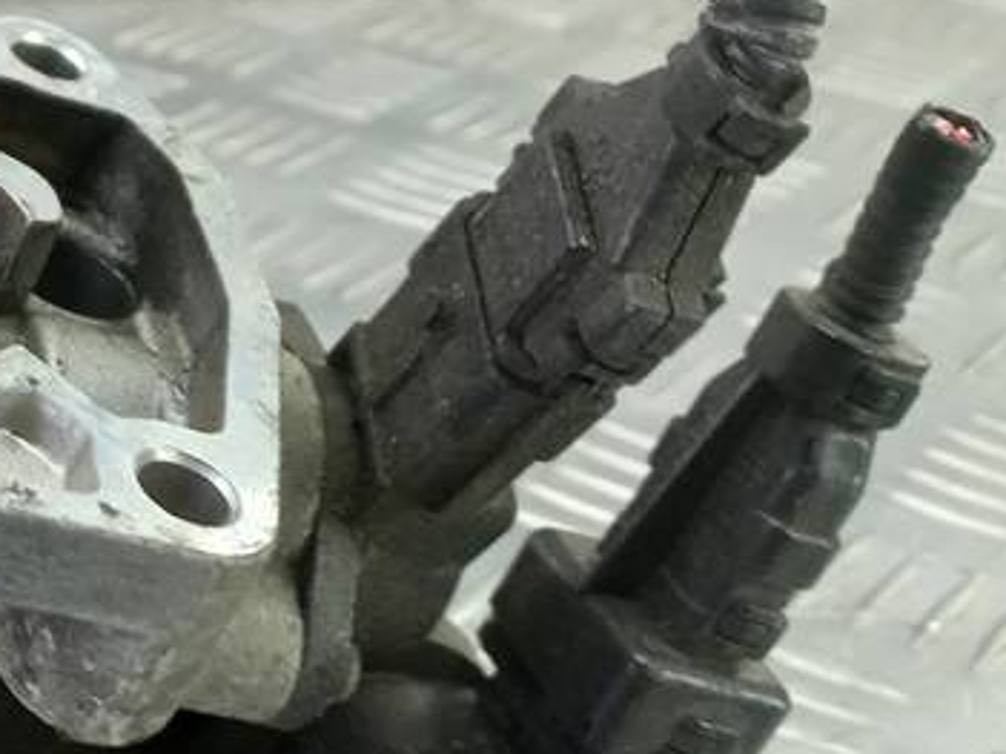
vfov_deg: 20.1
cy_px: 442
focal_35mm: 73
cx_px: -178
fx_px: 2121
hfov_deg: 24.4
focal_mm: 4.6
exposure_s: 1/50
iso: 100
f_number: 1.8
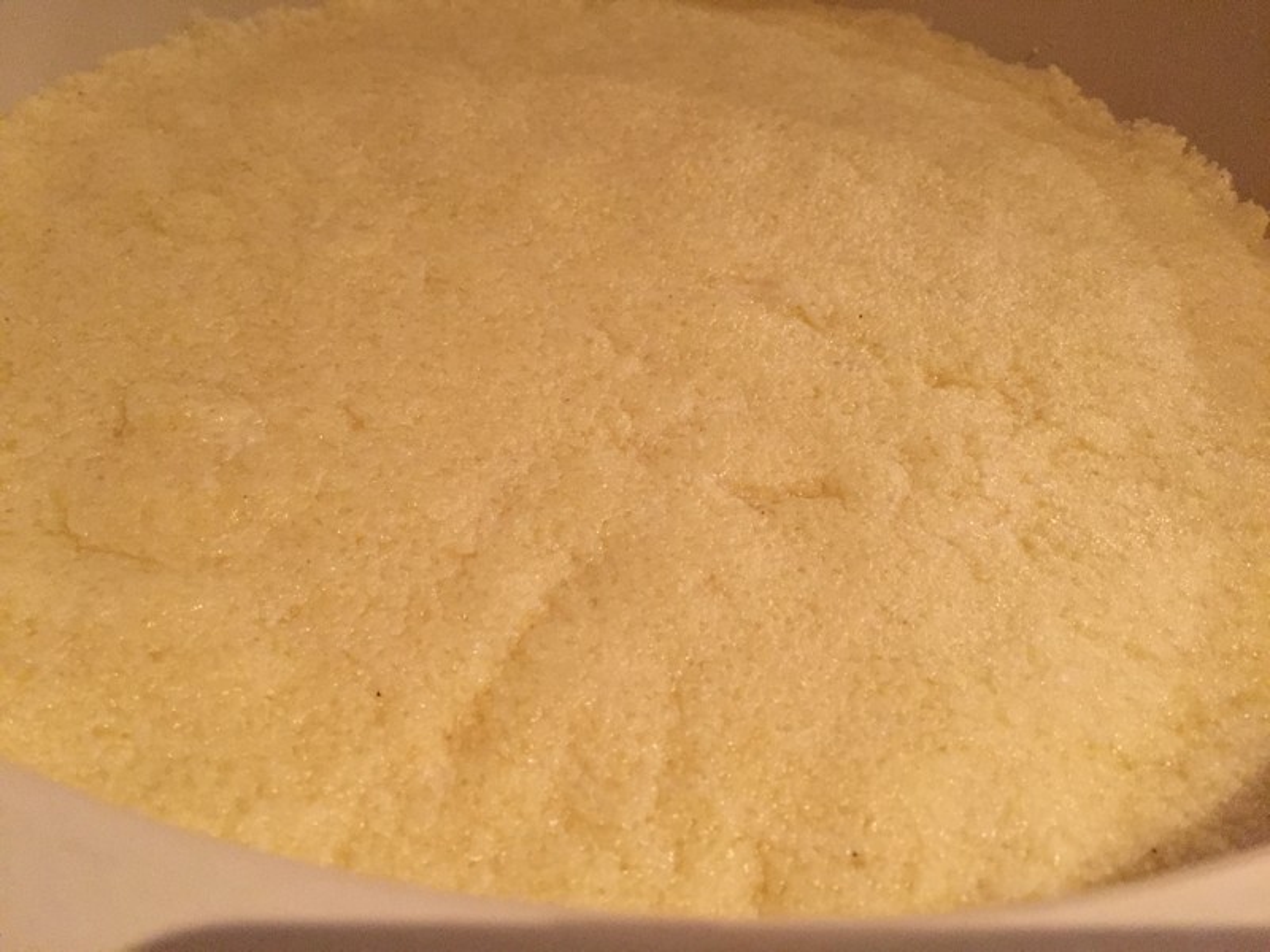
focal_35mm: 29
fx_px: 1064
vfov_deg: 48.2
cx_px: 635
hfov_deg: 61.7
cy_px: 476
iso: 250
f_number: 2.2
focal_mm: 4.15
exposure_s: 1/17
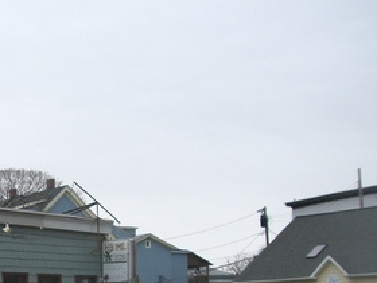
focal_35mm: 95
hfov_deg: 19.7
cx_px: -48
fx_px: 1035
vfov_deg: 15.2
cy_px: 301
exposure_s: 1/160
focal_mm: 6.2
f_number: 2.7
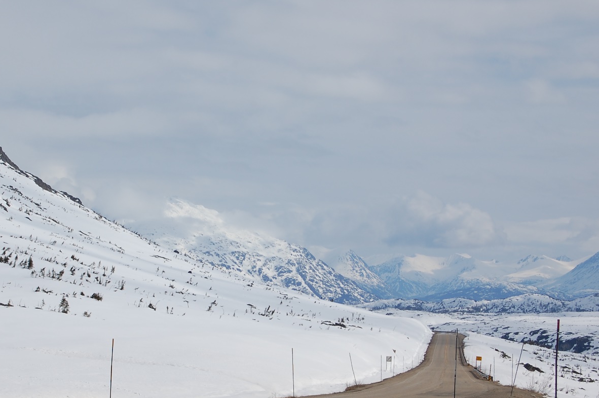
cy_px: 223
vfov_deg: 12.2
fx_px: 1856
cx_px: 211
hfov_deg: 18.3
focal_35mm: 112
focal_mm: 55
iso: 200
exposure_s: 1/800
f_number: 13
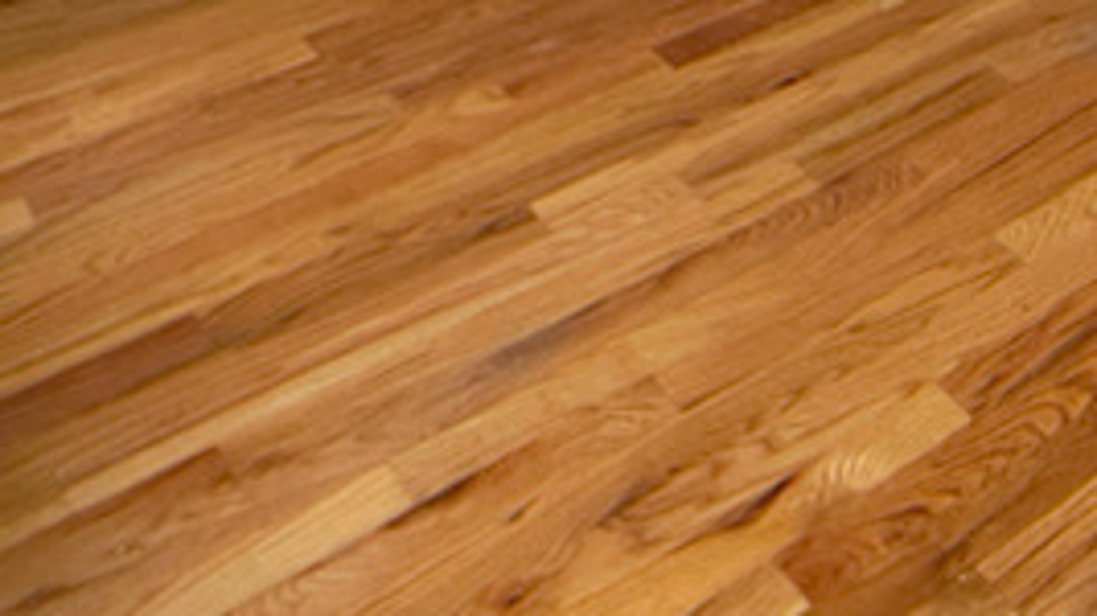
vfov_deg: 15.7
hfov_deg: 35.6
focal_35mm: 53
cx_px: 1085
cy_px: -735
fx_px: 1541
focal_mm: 1.54
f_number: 2.4
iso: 200
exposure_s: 1/60
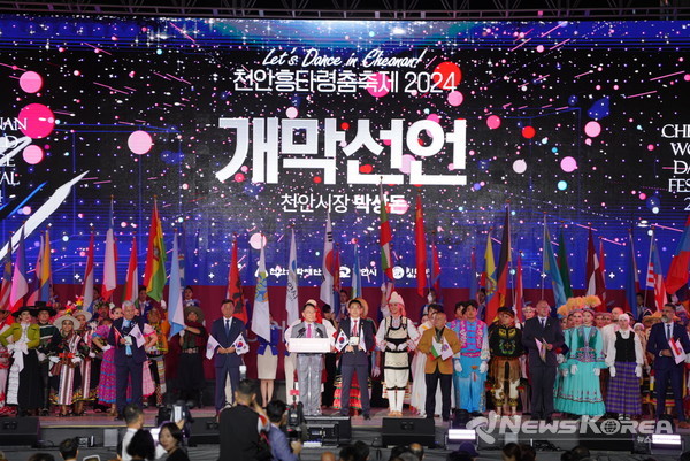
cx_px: 345
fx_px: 3836
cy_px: 230
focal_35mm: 200
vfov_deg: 6.9
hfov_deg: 10.3
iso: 400
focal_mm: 200
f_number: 3.2
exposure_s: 1/500
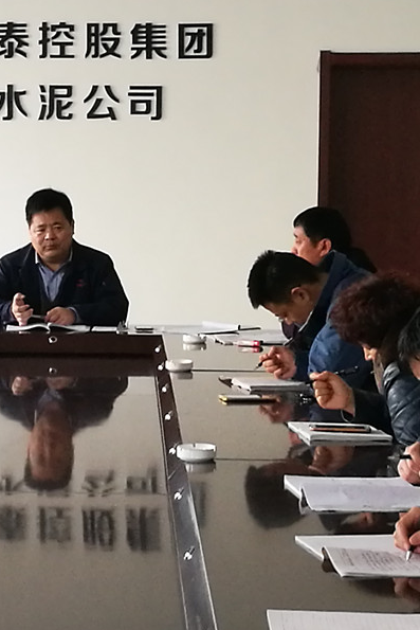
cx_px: 56
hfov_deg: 11.8
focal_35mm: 116
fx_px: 2029
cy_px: 316
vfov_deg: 17.6
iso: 200
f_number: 2.2
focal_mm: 4.5
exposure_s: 1/33.3
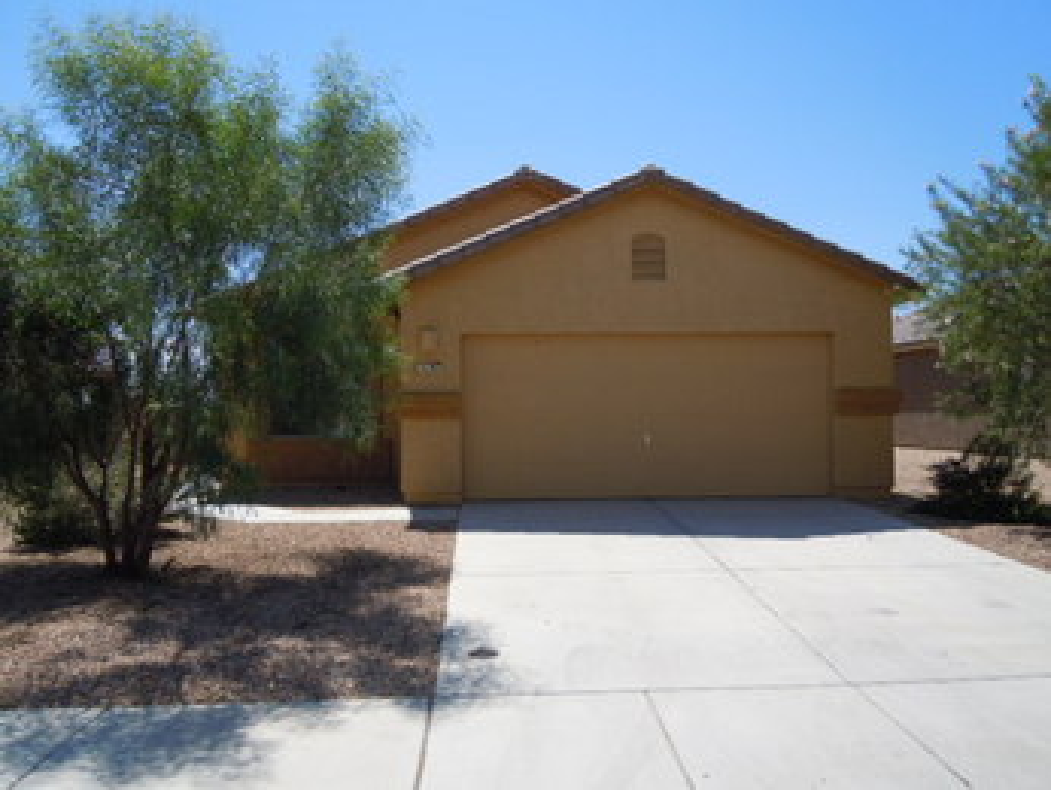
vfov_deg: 46.8
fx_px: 911
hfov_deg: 59.9
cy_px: 395
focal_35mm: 30
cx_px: 526
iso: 200
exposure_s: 1/640
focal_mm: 5.4
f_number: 7
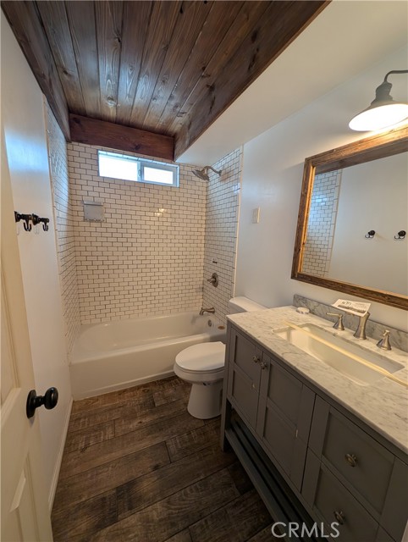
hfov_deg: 94.6
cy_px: 271
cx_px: 204
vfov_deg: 110.5
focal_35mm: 12
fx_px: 188
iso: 43
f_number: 1.95
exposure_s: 1/40
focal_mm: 2.23
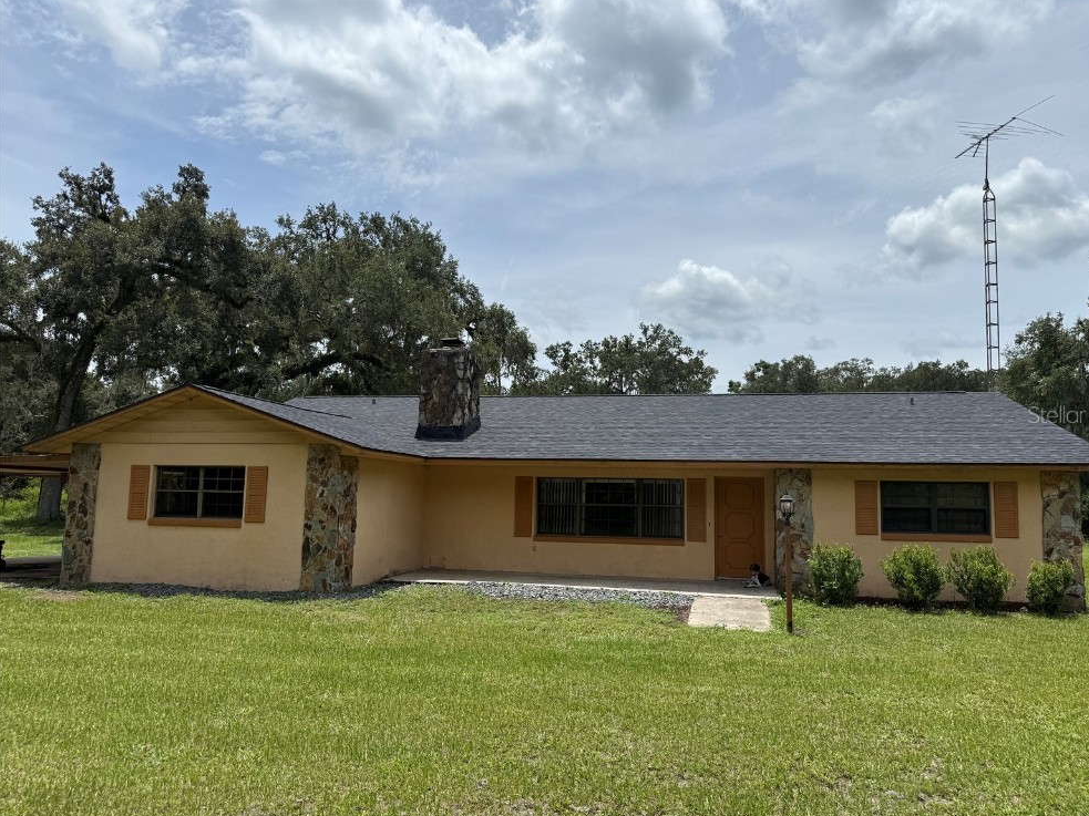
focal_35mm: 25
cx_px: 565
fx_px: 786
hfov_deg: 69.4
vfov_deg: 54.9
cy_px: 414
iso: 80
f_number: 1.78
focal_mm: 6.76
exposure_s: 1/8130
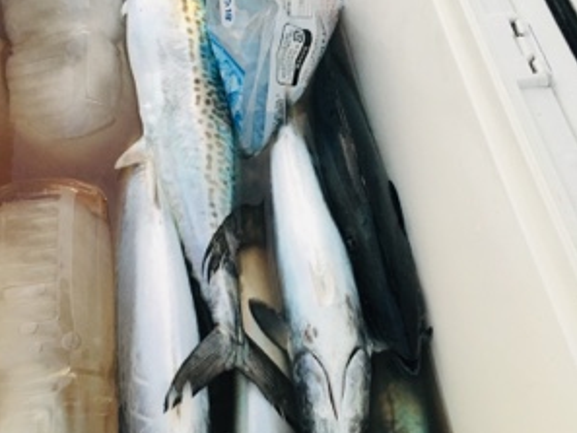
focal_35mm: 39
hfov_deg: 47.8
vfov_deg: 36.8
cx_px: 289
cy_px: 245
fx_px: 650
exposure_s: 1/17
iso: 200
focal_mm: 4.15
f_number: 2.2
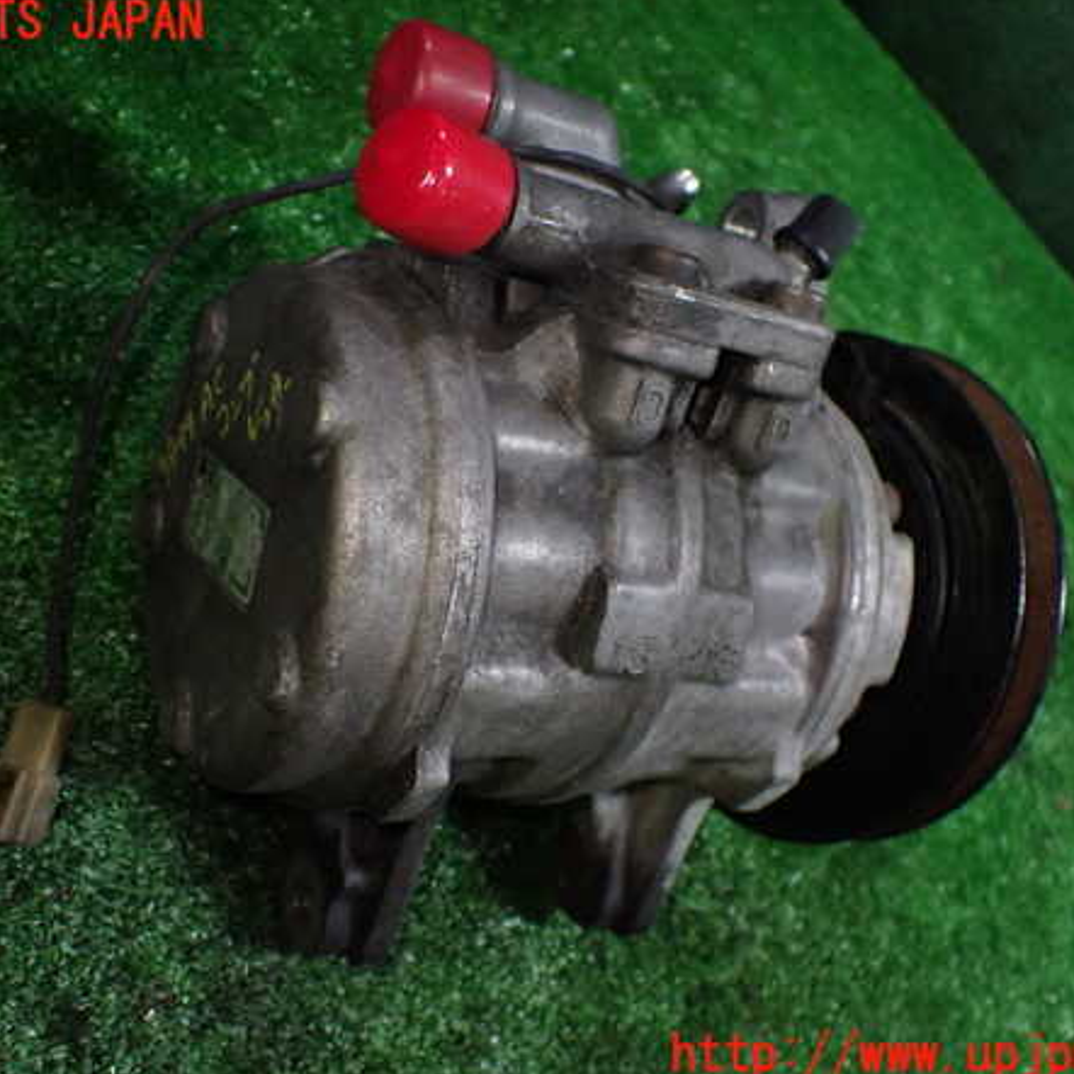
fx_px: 1264
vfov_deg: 46.0
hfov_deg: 46.0
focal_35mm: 36
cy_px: 539
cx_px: 491
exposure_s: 1/125
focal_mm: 5.4
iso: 640
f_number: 2.3
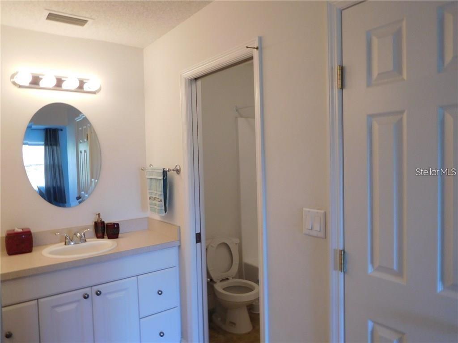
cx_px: 229
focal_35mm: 25
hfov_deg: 69.4
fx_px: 331
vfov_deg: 54.9
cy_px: 172
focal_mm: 4.5
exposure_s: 1/30
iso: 200
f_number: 3.4
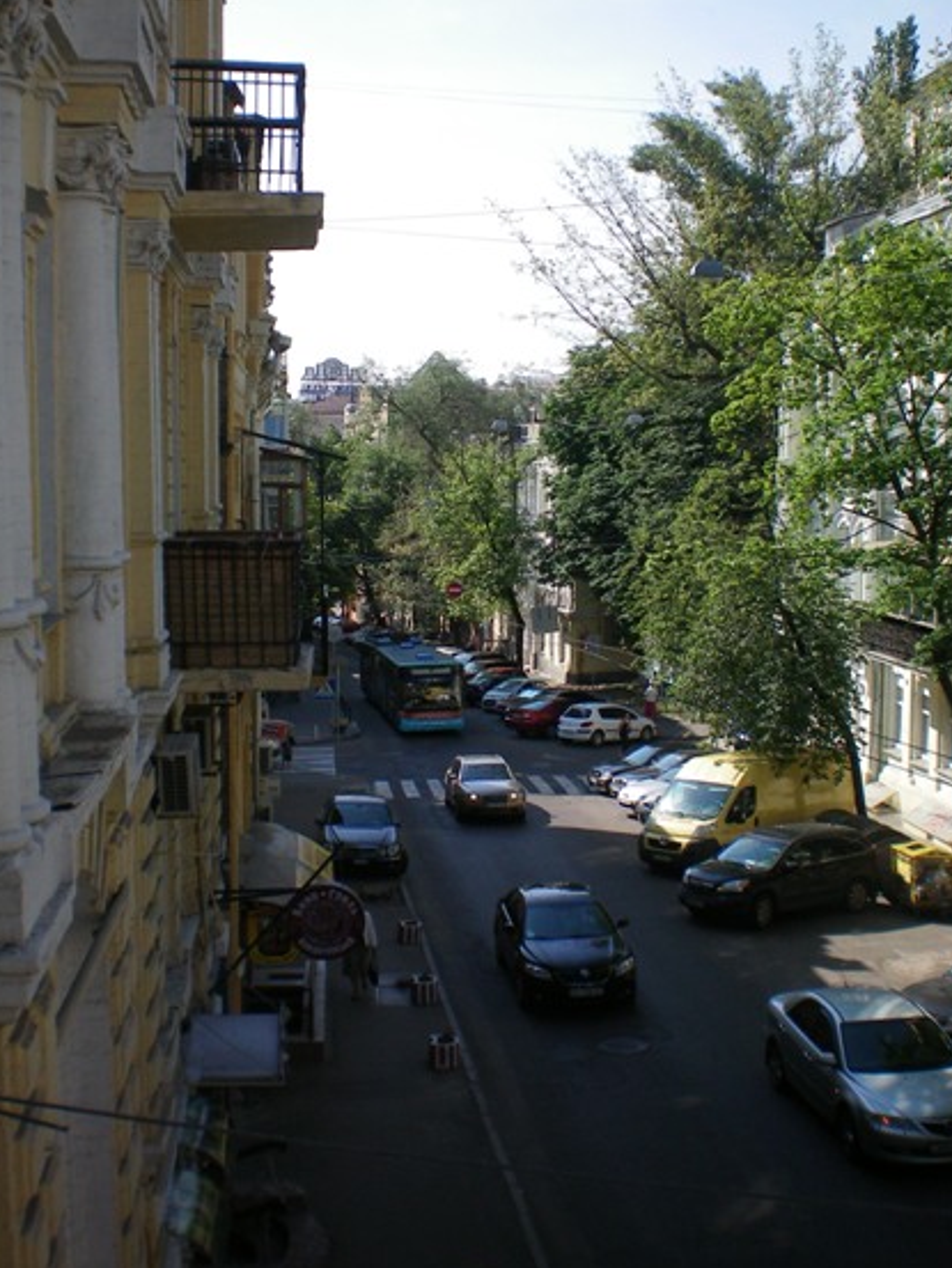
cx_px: 424
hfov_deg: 32.9
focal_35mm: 44
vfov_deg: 42.9
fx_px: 1613
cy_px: 621
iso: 64
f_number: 4.6
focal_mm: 6.3
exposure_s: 1/400
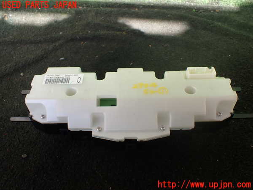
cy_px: 95
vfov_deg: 46.8
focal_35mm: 30
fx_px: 219
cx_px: 126
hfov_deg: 60.0
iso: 100
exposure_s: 1/160
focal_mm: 5.4
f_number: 2.3
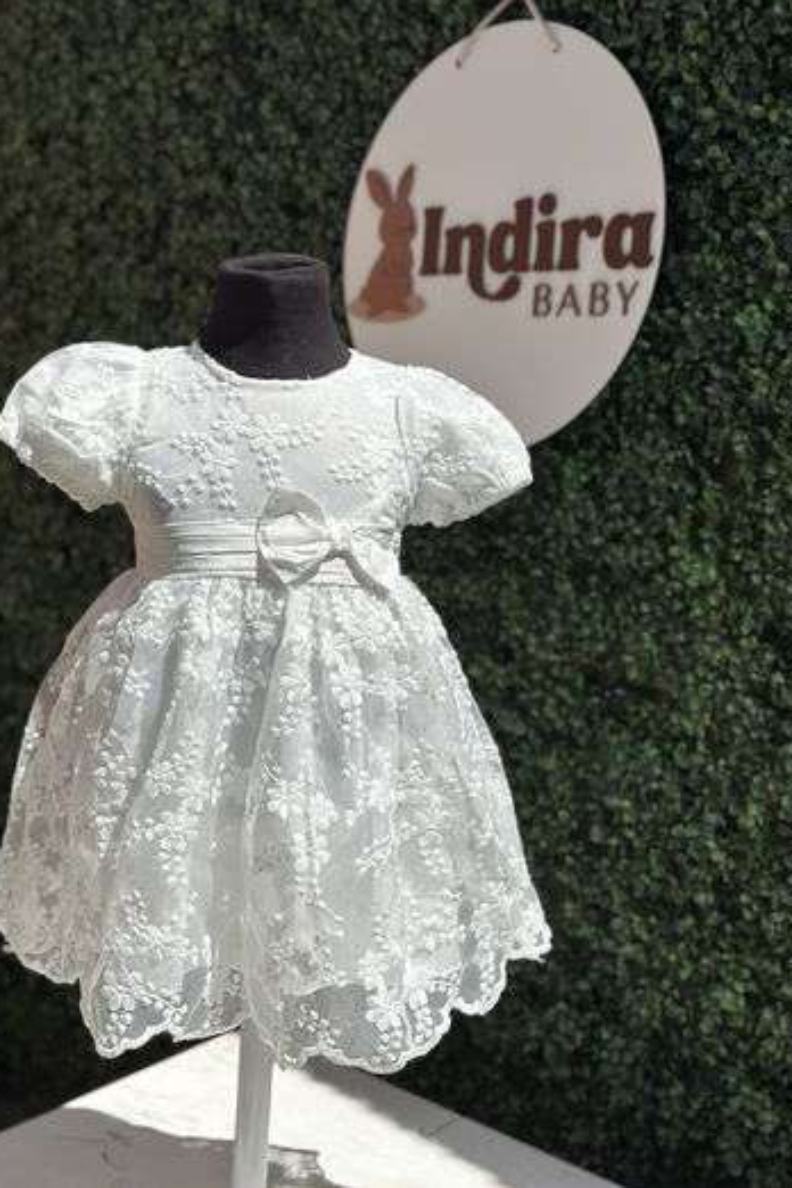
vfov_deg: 38.9
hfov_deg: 26.5
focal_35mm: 51
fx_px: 1683
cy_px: 586
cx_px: 371
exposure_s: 1/13699
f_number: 1.78
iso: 100
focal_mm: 6.86
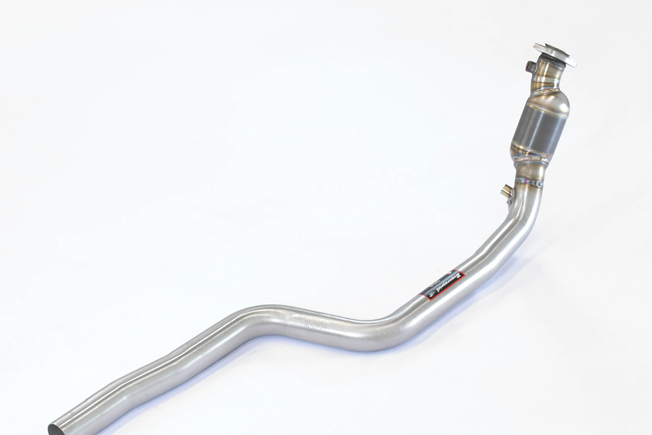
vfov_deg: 19.4
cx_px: 342
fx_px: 1268
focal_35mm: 70
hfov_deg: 28.8
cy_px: 251
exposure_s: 1/100
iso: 2500
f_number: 13
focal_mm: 38
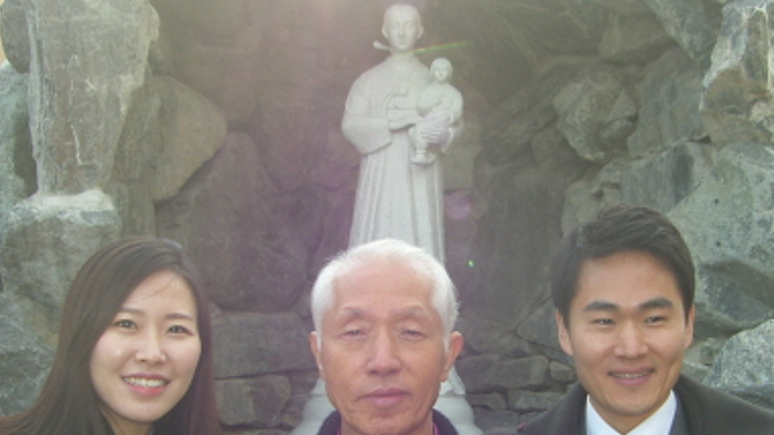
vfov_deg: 21.2
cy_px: 349
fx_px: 1149
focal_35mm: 56
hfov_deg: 37.0
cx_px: 475
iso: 50
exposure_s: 1/500
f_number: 2.2
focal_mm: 7.4
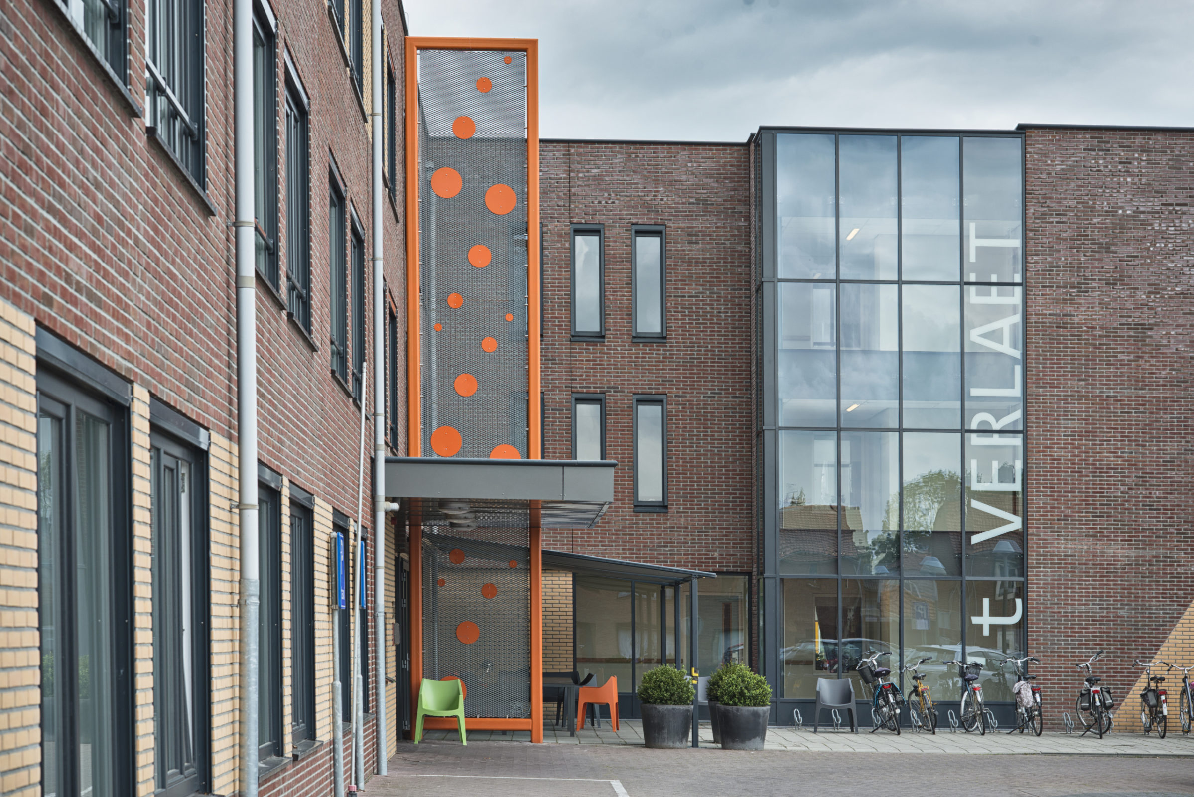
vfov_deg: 16.1
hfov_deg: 23.9
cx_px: 597
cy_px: 398
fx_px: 2820
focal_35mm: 85
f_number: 8
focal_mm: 85
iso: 200
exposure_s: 1/160
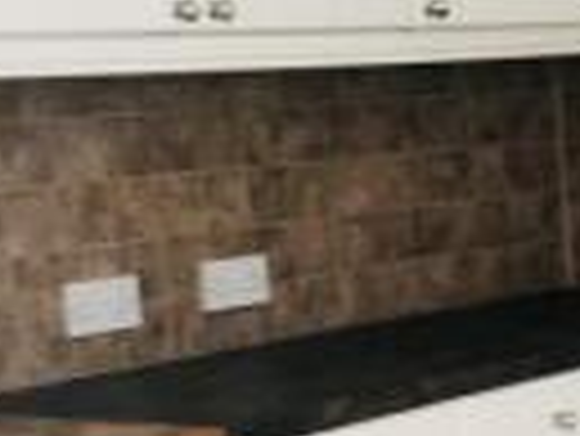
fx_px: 2197
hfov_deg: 13.4
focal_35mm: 131
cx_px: 1059
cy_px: 470
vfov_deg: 11.2
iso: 50
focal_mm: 4.15
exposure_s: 1/33
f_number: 2.2
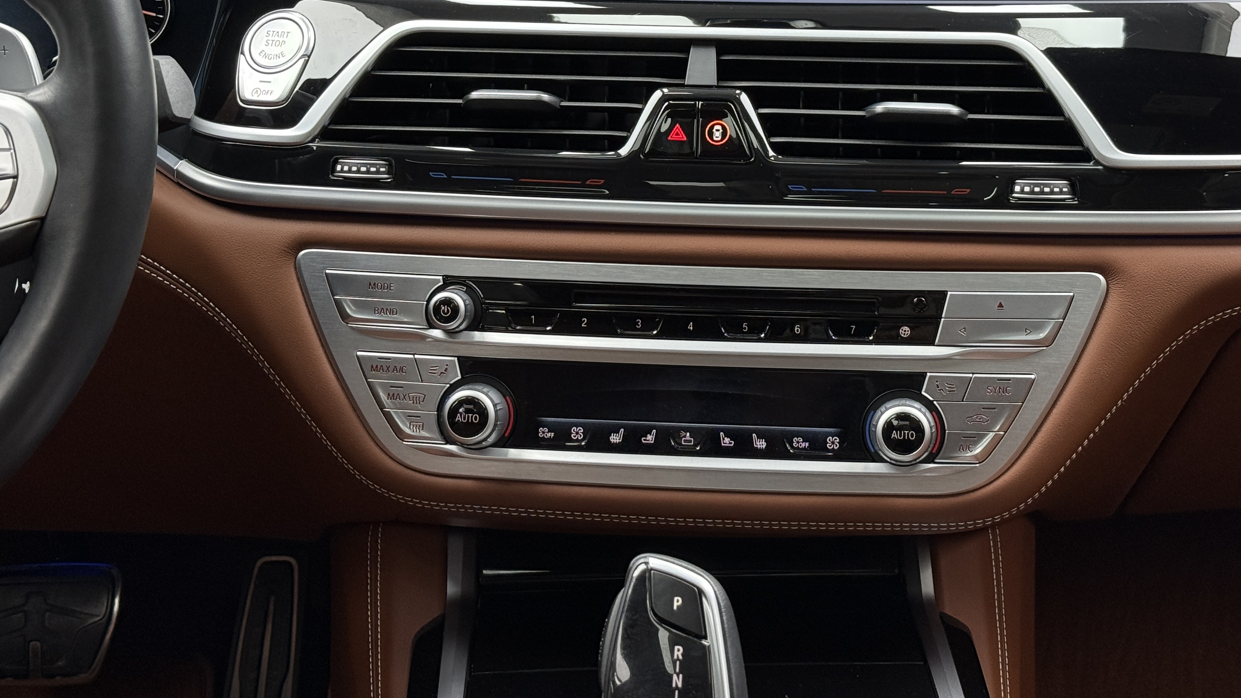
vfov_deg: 18.4
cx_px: 681
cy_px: 129
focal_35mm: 65
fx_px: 2139
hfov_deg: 32.3
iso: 100
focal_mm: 6.76
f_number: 1.78
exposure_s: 1/82
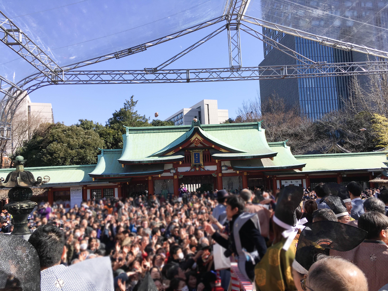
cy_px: 146
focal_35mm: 29
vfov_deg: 48.2
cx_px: 194
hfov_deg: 61.7
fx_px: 325
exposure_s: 1/900
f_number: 2.2
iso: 25
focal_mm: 4.15
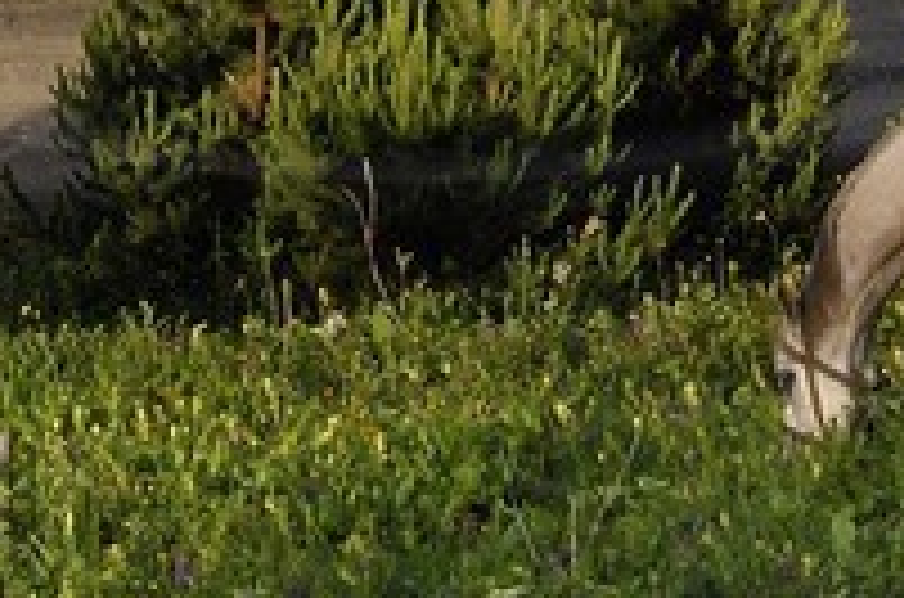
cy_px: -1466
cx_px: 396
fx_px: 7991
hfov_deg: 6.5
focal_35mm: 319
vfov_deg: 4.1
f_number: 11
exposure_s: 1/320
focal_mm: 40
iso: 400
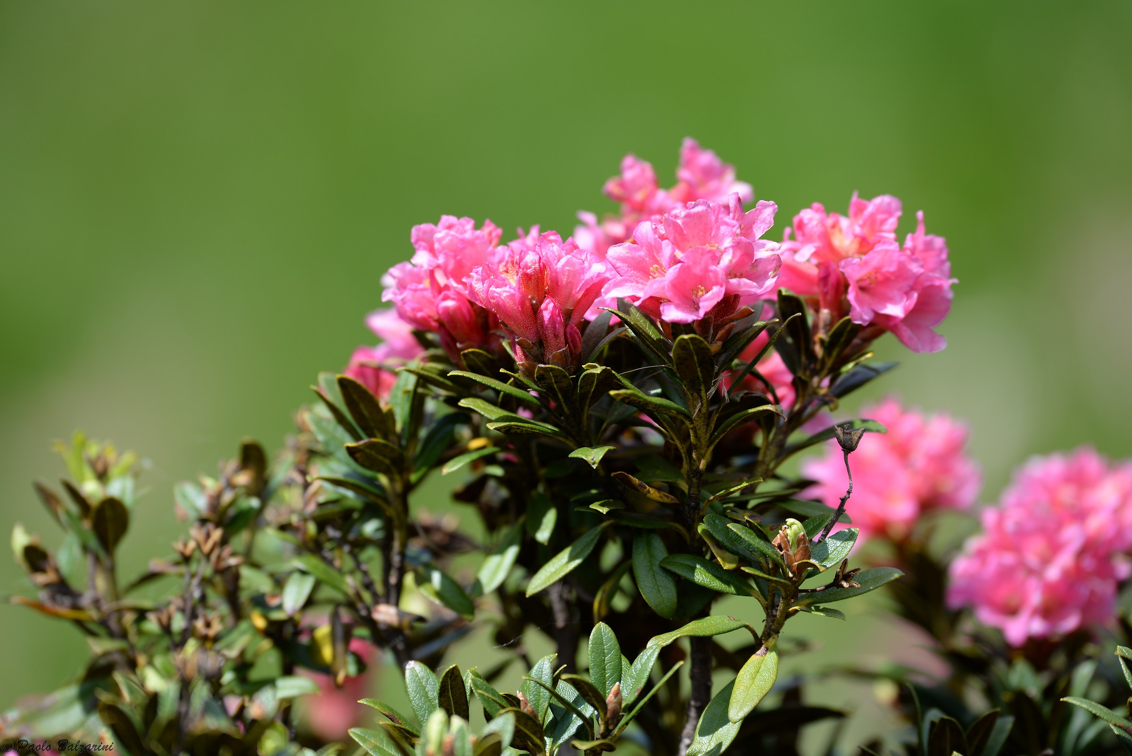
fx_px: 12582
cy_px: 378
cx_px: 566
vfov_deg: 3.4
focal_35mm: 400
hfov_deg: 5.2
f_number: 5.6
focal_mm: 400
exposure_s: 1/400
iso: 125
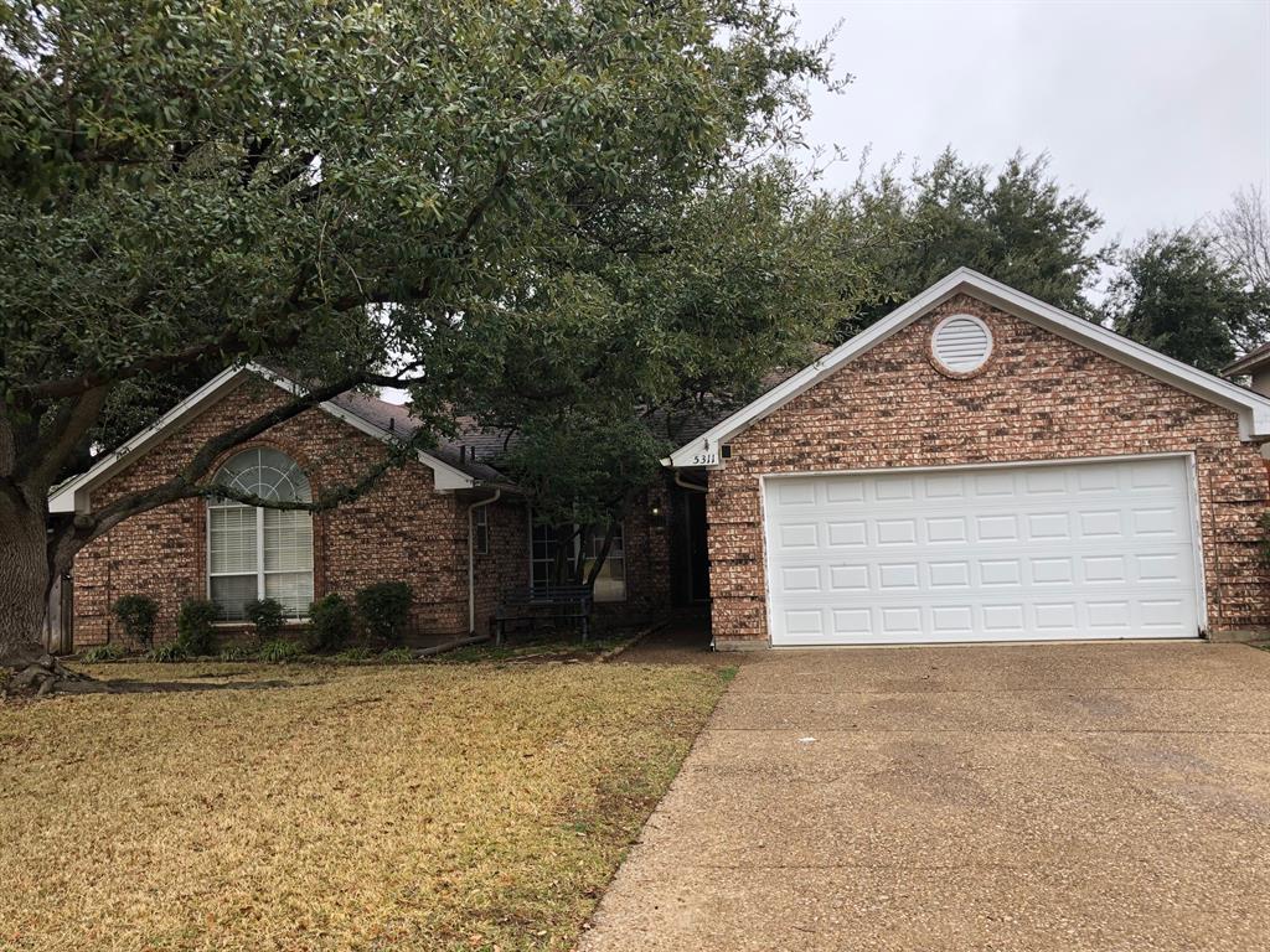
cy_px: 476
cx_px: 635
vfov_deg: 49.7
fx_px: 1027
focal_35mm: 28
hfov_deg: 63.4
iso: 25
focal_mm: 3.99
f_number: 1.8
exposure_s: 1/120
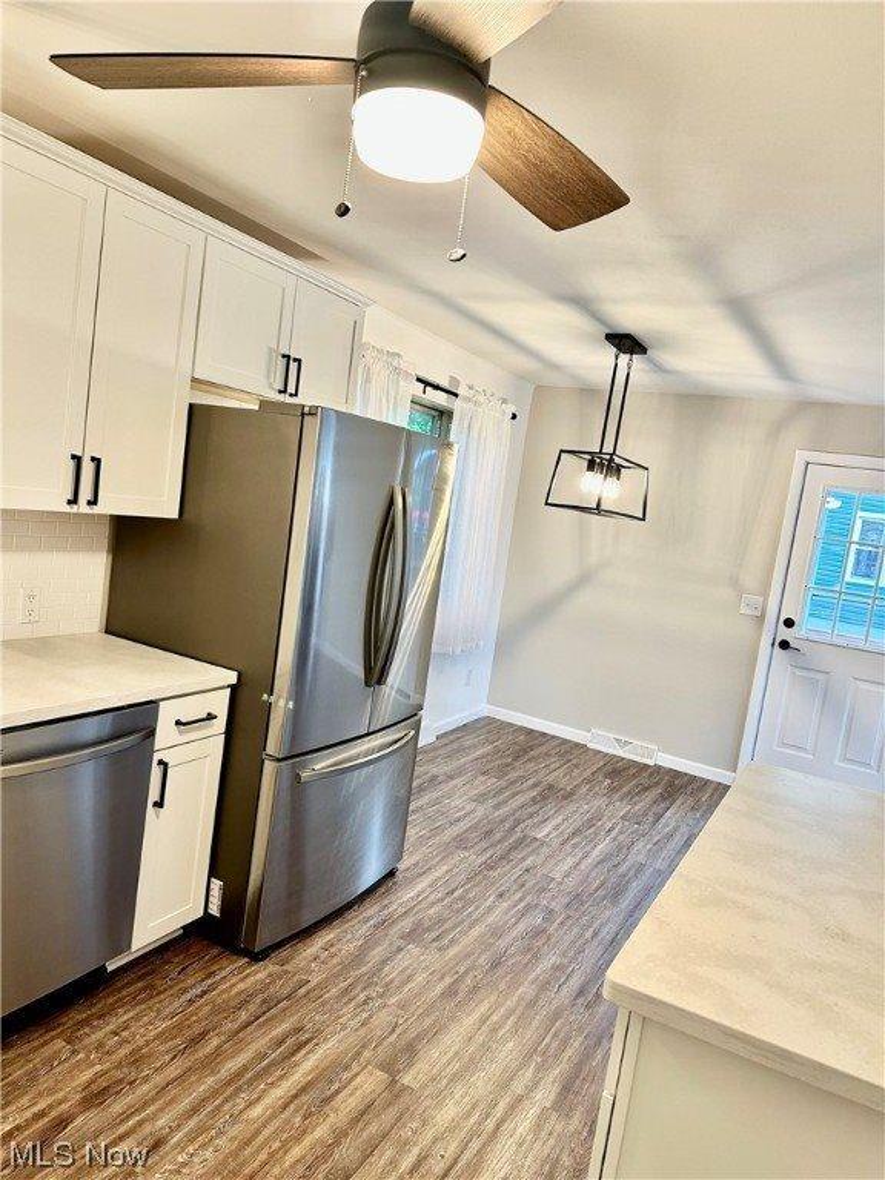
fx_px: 818
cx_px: 442
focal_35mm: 24
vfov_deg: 71.6
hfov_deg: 56.8
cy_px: 590
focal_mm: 6.86
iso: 160
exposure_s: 1/60
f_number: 1.78
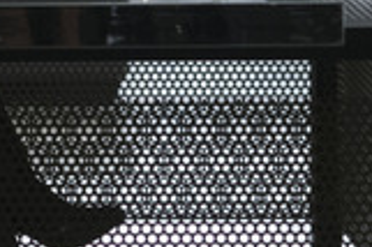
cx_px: 116
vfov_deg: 4.0
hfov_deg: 6.1
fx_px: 3510
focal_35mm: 340
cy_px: -156
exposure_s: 1/320
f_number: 4.5
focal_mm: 70
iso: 8000
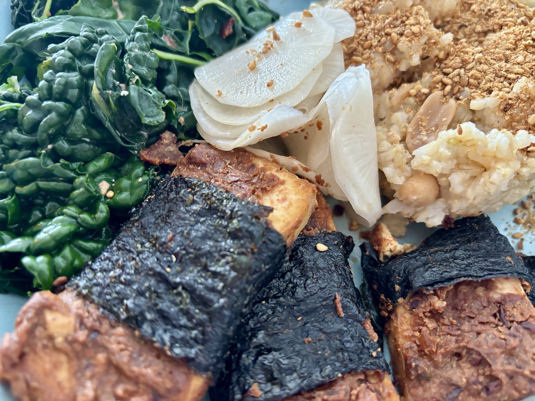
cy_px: 200
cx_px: 268
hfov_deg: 67.3
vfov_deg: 53.1
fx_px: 402
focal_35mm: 26
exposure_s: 1/60
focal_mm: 5.96
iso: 400
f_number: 1.6
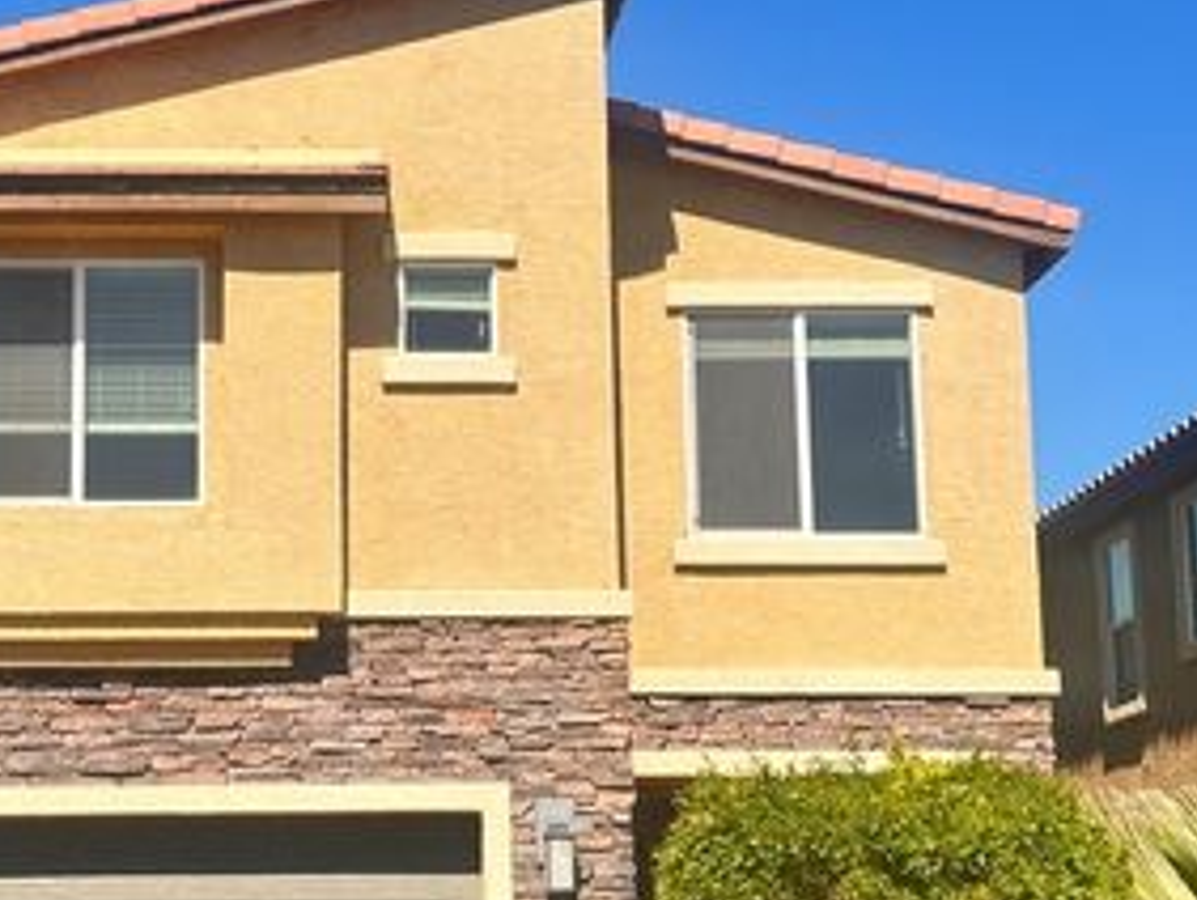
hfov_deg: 22.8
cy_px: 486
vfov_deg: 17.4
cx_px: 335
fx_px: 2942
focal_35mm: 85
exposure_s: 1/1613
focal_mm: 6.86
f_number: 1.78
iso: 64
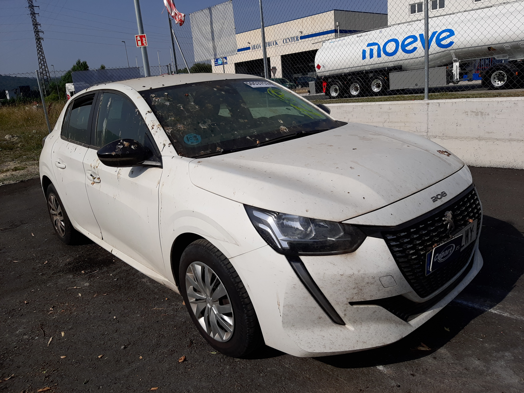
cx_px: 262
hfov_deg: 67.3
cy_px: 196
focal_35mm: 26
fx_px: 394
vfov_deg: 53.1
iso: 40
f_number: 1.7
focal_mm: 3.92
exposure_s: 1/7194
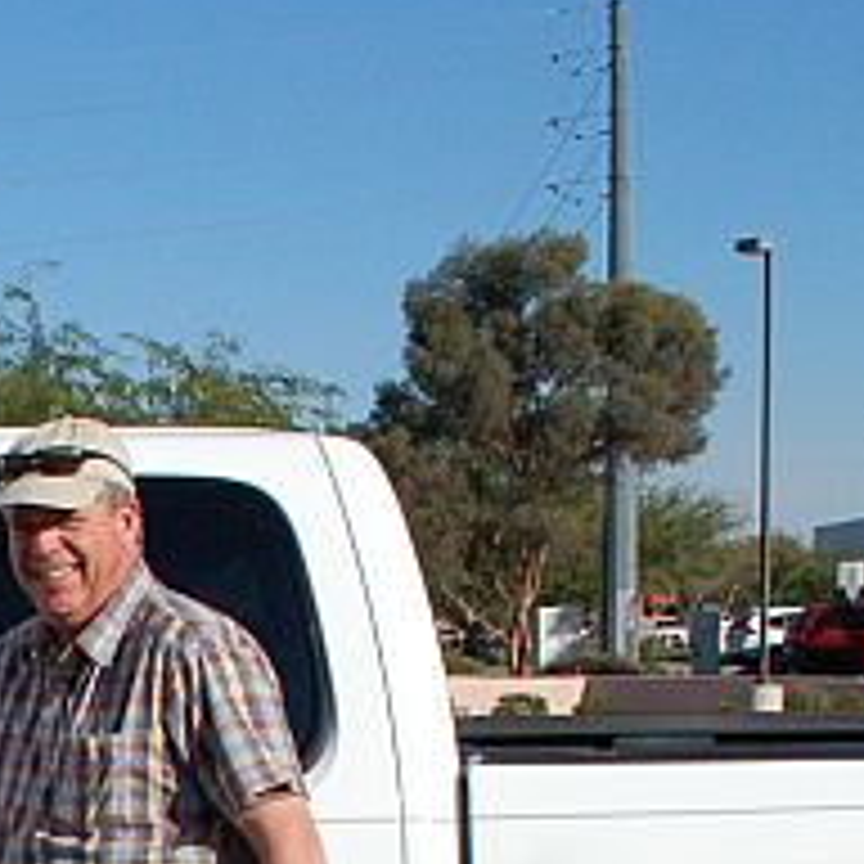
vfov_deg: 15.7
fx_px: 2993
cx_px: -216
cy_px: 1094
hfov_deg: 15.7
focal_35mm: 106
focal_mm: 20
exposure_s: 1/800
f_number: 14
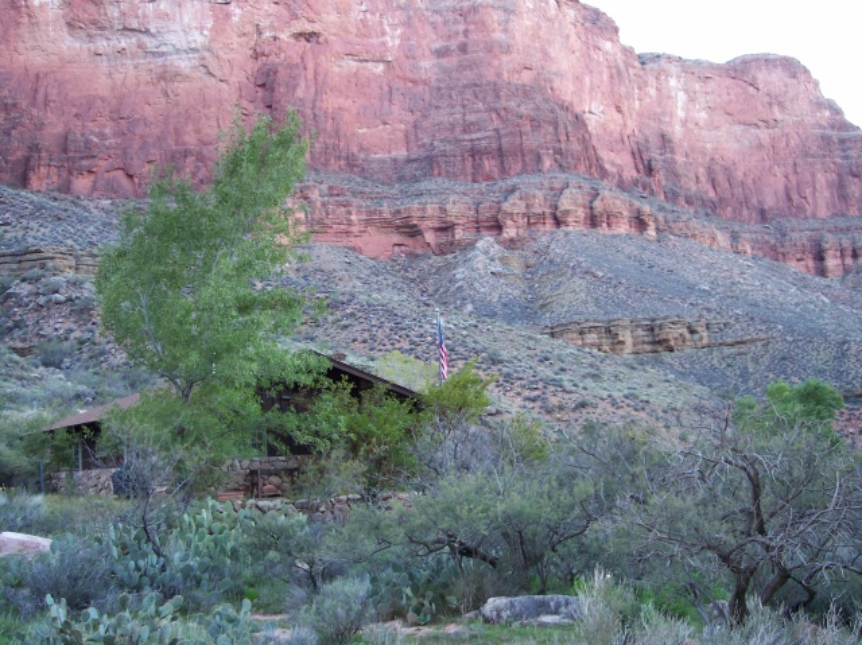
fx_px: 946
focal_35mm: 38
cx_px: 431
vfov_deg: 37.7
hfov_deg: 49.0
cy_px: 322
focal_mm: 8
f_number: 2.8
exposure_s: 1/60
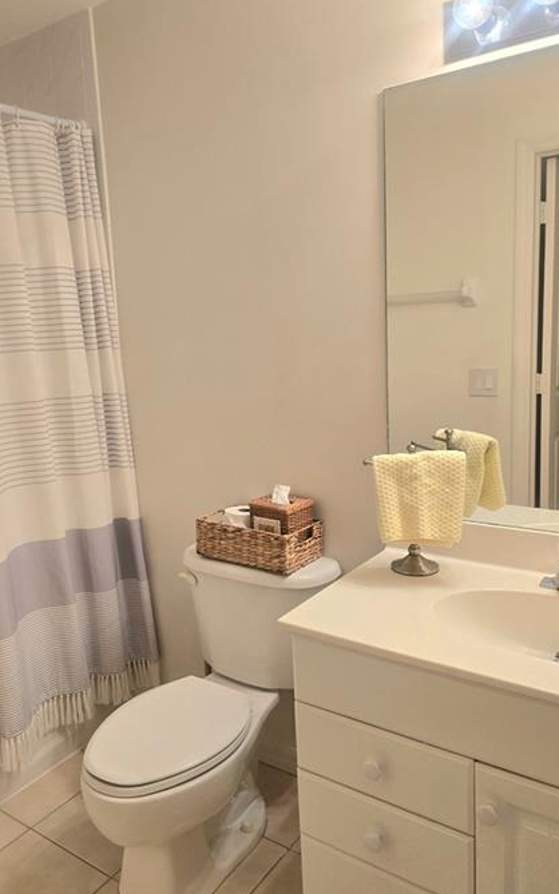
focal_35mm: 28
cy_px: 430
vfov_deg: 66.5
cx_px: 237
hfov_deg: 44.4
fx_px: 683
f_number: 1.7
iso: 64
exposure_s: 1/120
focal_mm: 6.3
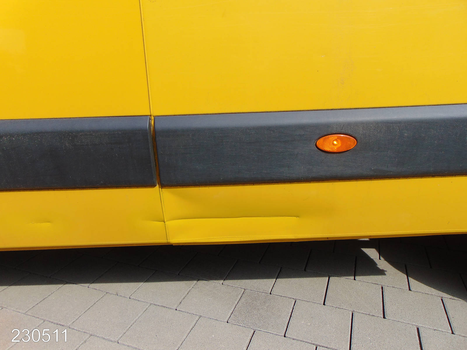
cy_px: 175
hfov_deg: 69.4
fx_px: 337
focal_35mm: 25
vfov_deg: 54.9
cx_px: 234
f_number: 7.7
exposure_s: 1/200
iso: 80
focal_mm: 4.5
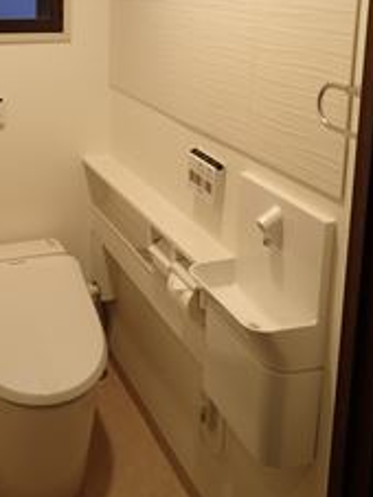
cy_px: 99
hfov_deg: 32.5
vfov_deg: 41.1
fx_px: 633
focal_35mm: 44
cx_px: 118
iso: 200
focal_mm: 4.5
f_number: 2
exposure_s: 1/30
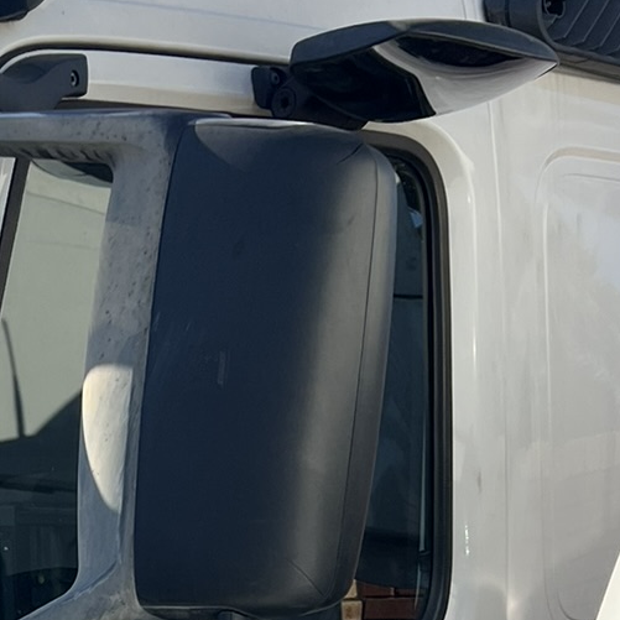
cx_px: -99
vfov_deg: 17.7
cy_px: 718
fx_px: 1905
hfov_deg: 17.7
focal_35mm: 94
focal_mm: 5.7
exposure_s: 1/2632
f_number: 1.5
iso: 50
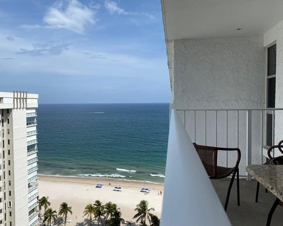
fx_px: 234
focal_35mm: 28
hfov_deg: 62.2
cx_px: 134
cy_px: 112
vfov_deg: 51.5
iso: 32
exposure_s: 1/5747
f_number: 1.8
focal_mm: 4.25
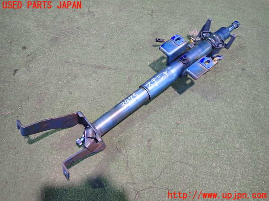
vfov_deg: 54.9
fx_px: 194
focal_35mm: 25
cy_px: 100
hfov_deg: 69.4
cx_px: 134
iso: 400
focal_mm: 4.5
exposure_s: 1/20
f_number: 2
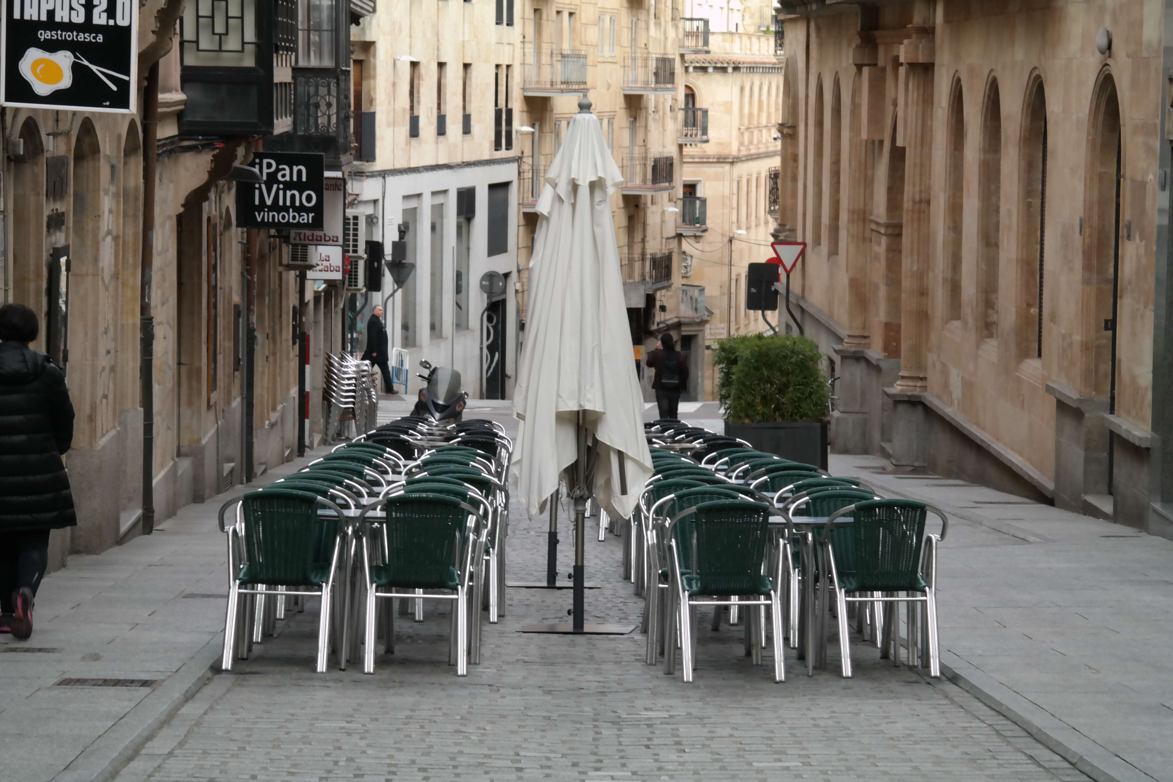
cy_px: 391
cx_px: 586
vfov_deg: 12.8
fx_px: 3486
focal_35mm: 107
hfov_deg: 19.1
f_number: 13
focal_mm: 70
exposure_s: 1/80
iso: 1600
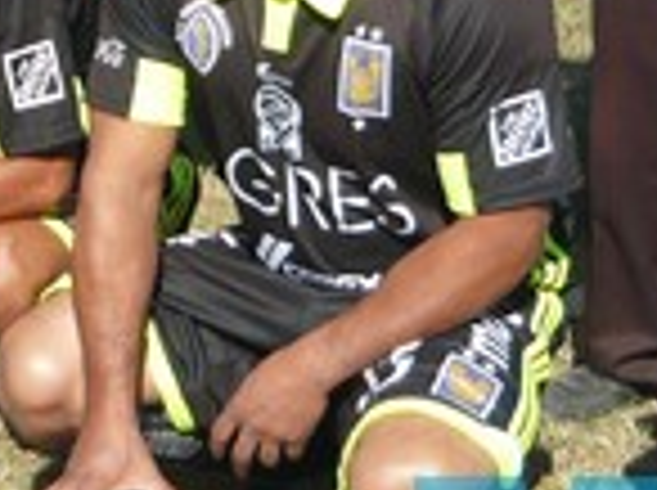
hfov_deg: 13.3
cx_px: -135
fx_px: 2748
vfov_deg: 10.0
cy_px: -139
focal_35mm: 145
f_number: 8
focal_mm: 5.5
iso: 100
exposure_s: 1/200
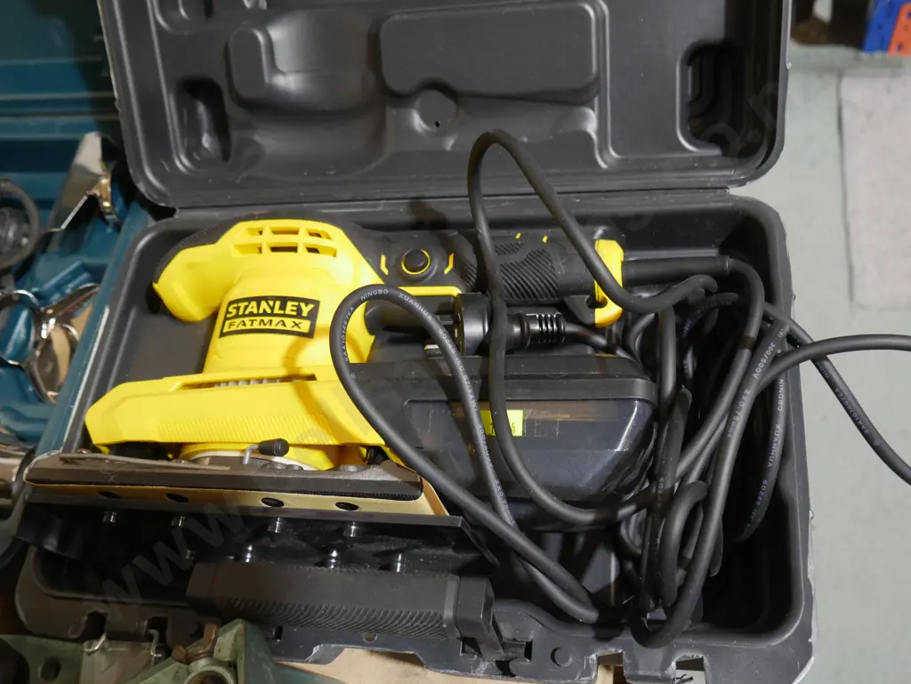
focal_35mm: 34
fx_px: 895
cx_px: 456
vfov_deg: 41.8
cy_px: 342
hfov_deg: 53.9
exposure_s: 1/60
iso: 1000
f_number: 4.5
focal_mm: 17
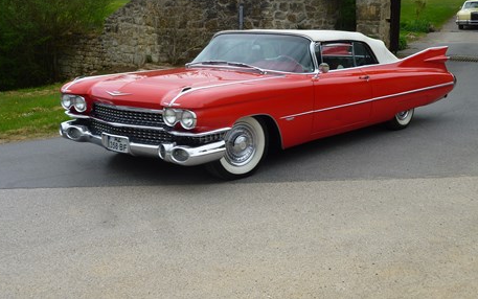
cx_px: 249
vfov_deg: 27.3
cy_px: 101
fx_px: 612
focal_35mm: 47
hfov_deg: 42.6
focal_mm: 7.2
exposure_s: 1/250
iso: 80
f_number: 4
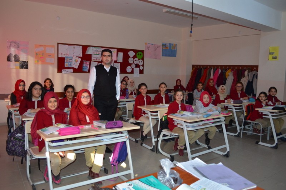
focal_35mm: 27
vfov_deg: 47.9
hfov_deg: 67.4
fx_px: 214
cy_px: 95
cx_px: 143
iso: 400
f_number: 4
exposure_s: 1/125
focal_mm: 18
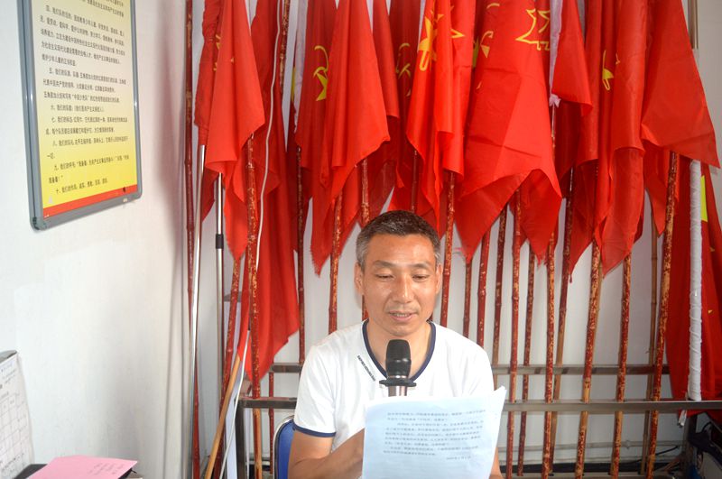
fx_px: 661
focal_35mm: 33
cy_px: 240
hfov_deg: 57.3
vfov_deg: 39.9
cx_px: 361
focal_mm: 22
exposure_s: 1/100
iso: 400
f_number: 4
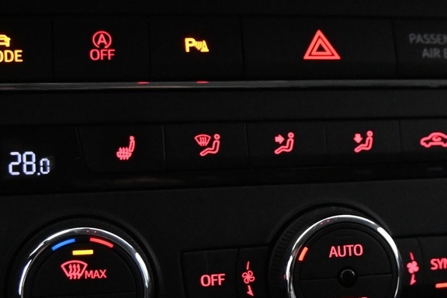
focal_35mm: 211
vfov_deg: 6.5
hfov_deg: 9.7
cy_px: 156
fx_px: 2620
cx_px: 312
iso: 5000
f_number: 6.3
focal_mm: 50
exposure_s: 1/100
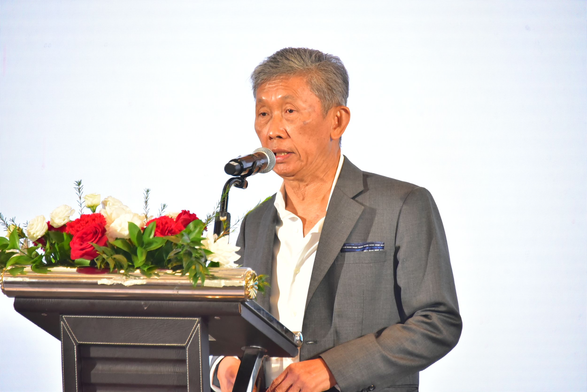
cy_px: 196
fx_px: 4078
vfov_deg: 5.5
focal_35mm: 250
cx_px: 294
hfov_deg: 8.2
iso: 5000
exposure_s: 1/200
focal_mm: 250
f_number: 6.3
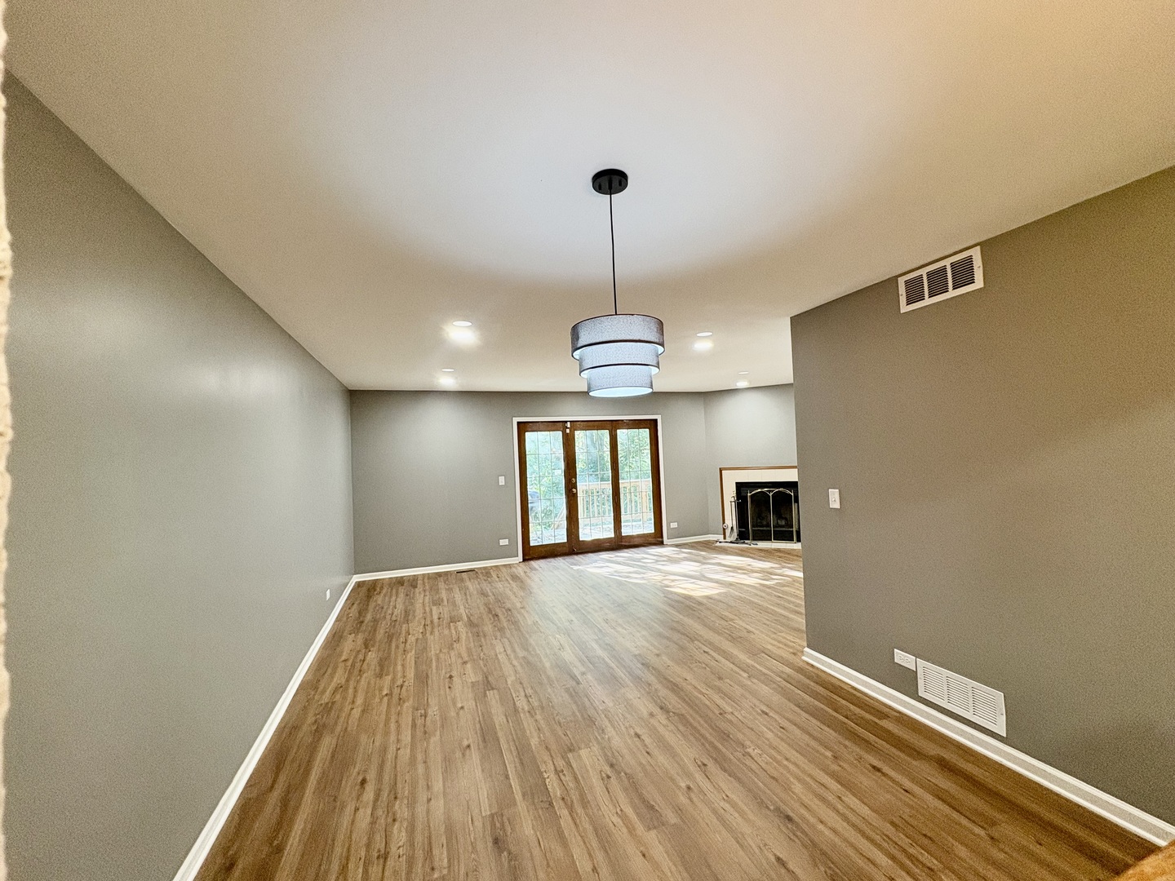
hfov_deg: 102.1
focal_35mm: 14
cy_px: 440
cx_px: 588
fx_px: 475
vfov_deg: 85.7
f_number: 2.2
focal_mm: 2.22
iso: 160
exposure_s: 1/60
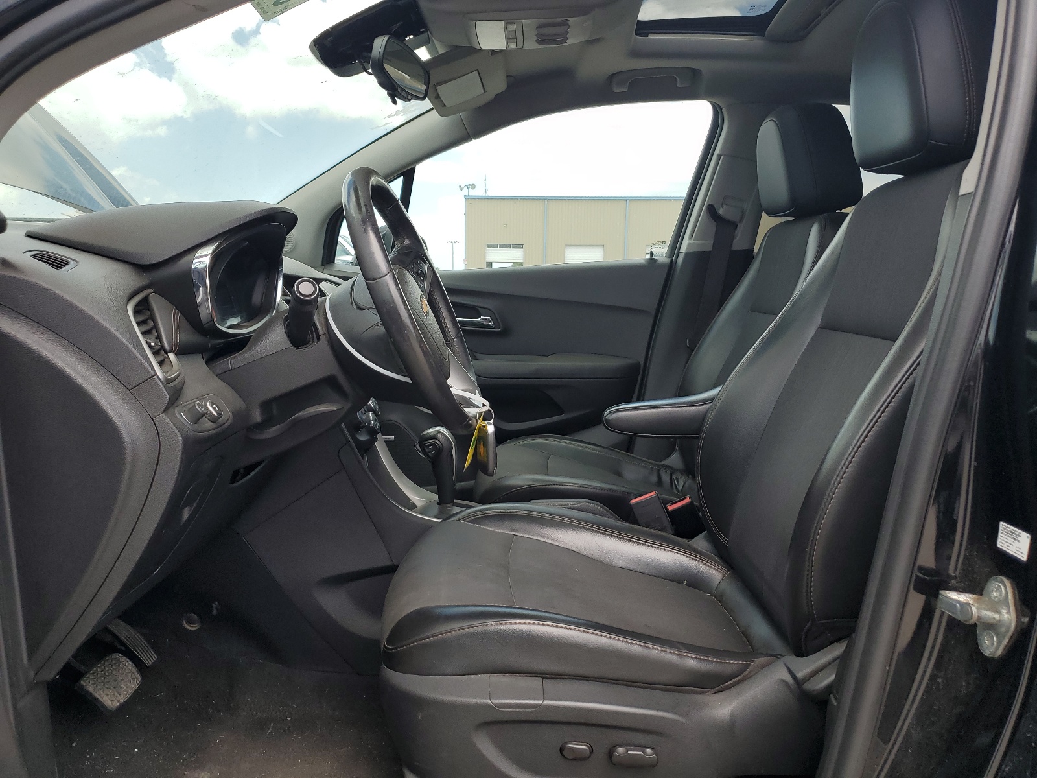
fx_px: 779
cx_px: 518
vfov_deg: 53.1
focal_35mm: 26
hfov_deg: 67.3
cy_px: 389
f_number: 1.5
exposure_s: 1/909
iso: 50
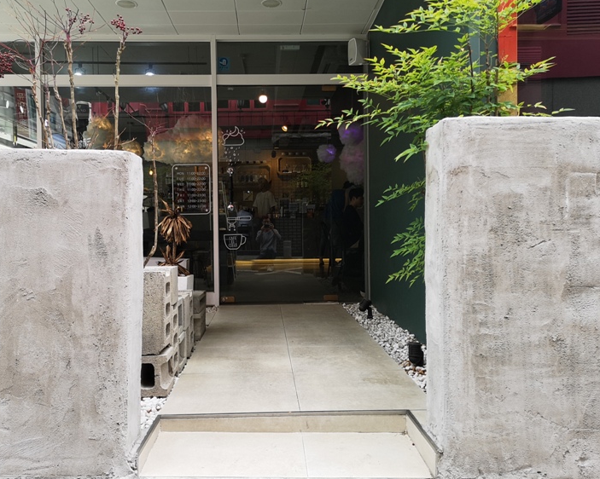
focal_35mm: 30
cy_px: 231
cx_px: 274
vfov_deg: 48.5
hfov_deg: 58.7
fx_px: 533
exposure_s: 1/214
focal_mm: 3.95
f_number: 1.8
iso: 50
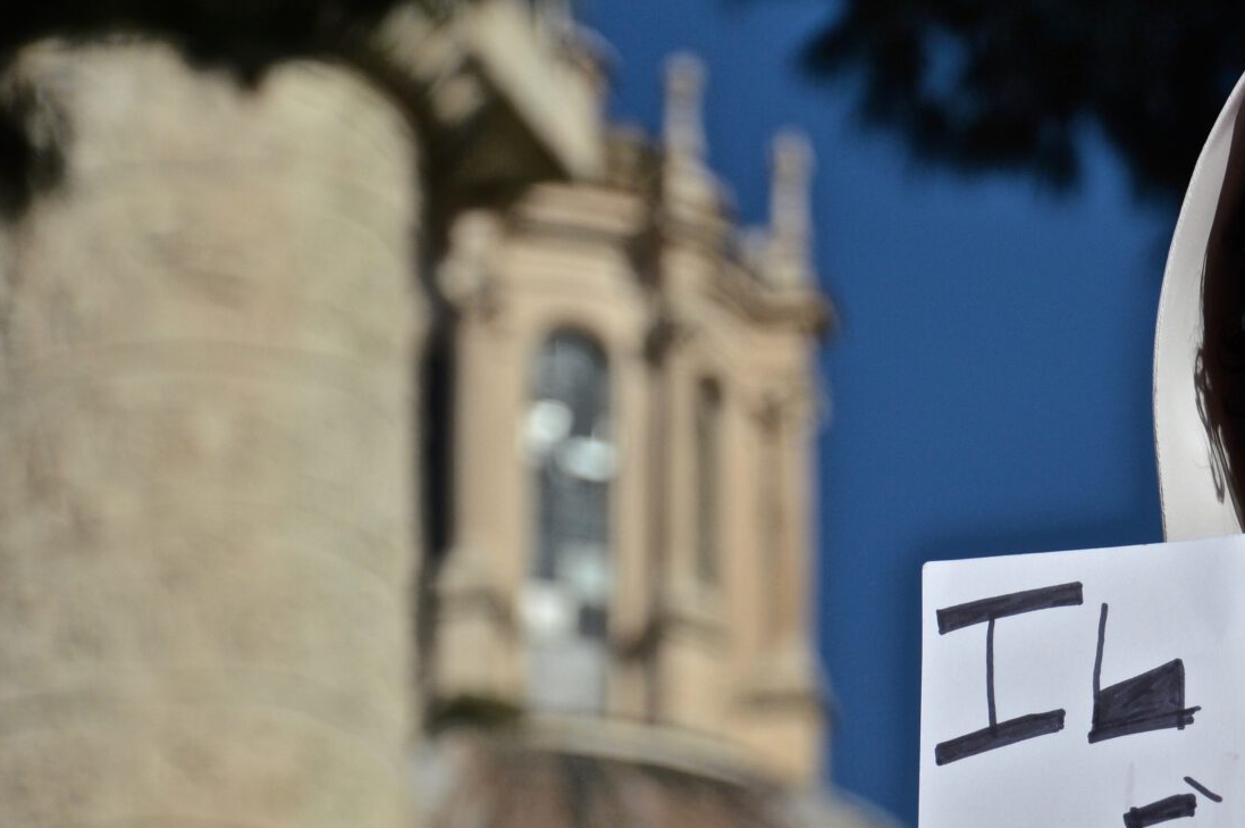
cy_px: 688
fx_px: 8464
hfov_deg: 8.4
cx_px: 1150
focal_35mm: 245
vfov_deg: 5.6
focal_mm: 70
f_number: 5.3
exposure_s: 1/2000
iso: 100
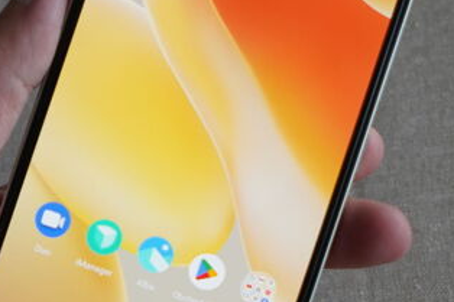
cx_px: 147
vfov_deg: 8.5
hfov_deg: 12.7
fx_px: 2042
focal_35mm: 162
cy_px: 100
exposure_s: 1/125
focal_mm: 53
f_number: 5.6
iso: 1250
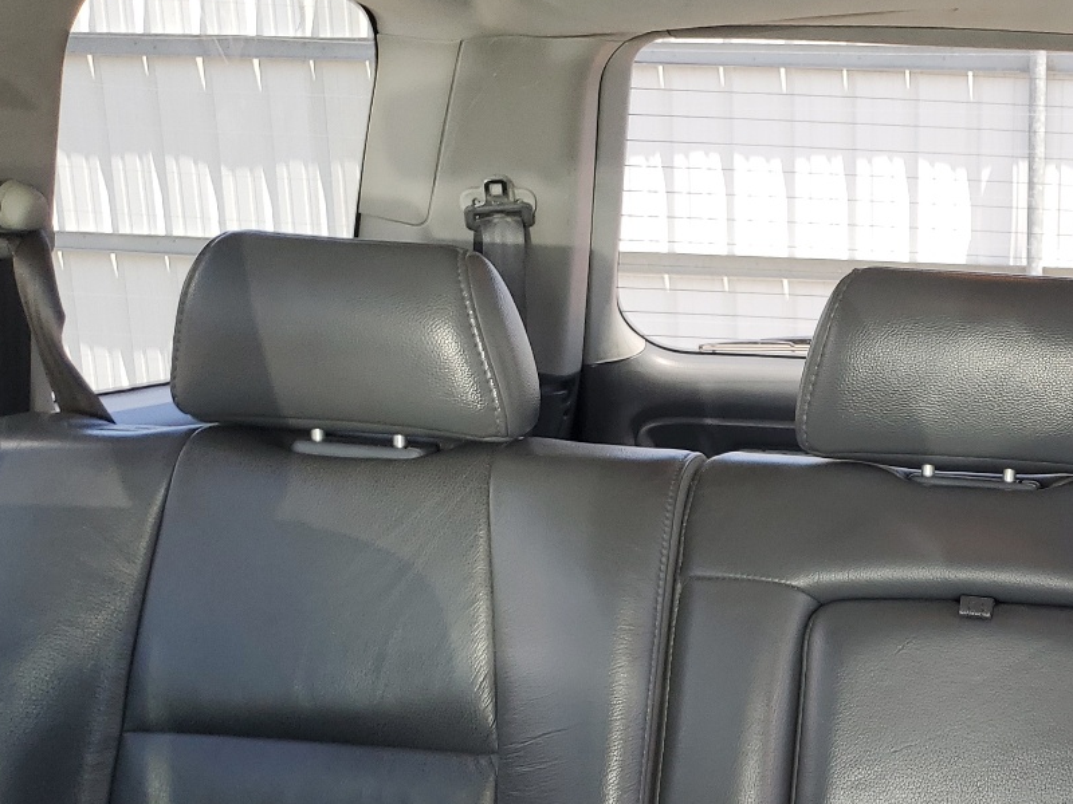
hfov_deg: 34.1
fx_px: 1612
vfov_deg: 27.3
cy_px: 678
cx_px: 1026
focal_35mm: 52
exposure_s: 1/152
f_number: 1.5
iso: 50
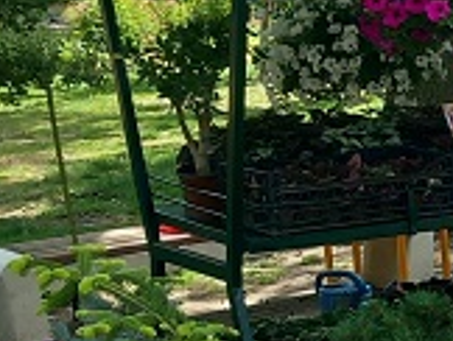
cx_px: 976
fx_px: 1743
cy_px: 187
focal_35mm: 133
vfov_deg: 11.2
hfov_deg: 12.5
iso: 20
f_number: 1.8
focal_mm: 4
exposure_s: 1/100
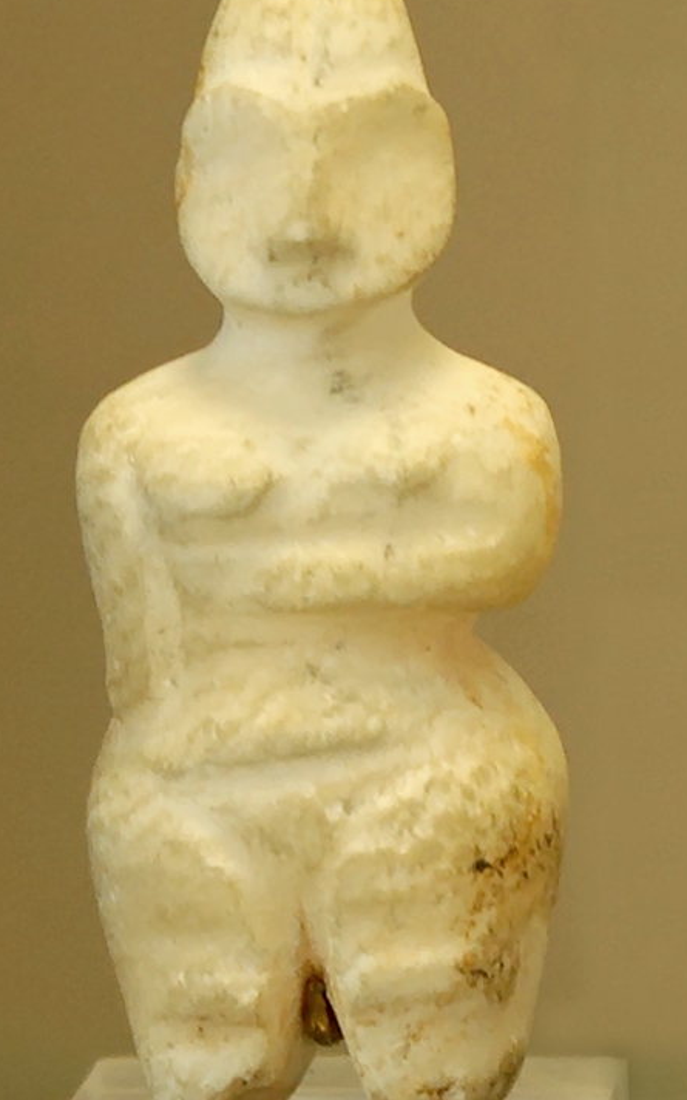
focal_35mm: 147
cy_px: 437
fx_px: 4404
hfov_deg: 8.9
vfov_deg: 14.2
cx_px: 320
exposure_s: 1/30
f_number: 5
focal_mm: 70
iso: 500
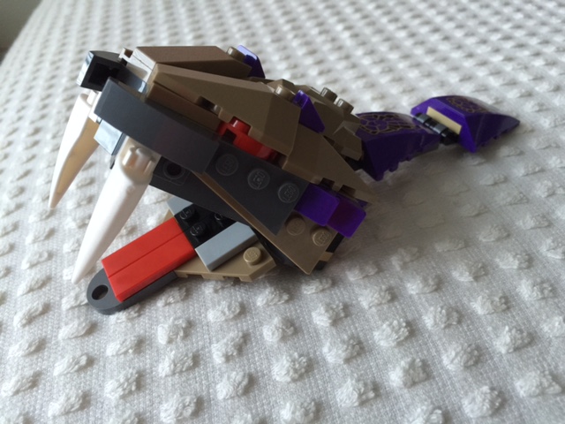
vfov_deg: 48.2
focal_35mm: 29
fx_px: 473
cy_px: 212
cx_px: 282
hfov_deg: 61.7
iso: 100
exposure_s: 1/15
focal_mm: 4.15
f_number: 2.2
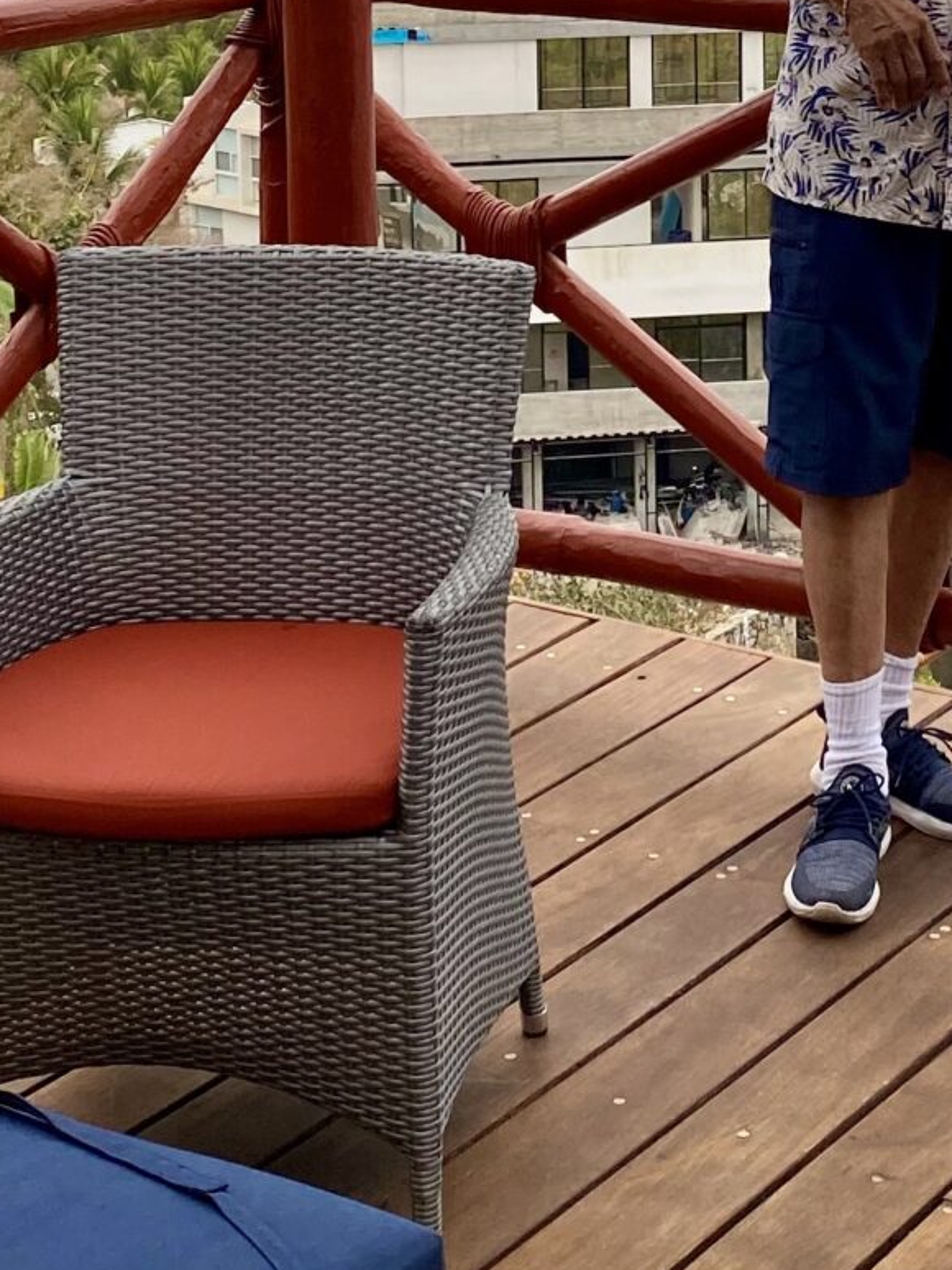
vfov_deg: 21.7
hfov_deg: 17.0
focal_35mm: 86
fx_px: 3155
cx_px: 771
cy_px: -75
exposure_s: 1/698
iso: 32
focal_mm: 4.25
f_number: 1.8
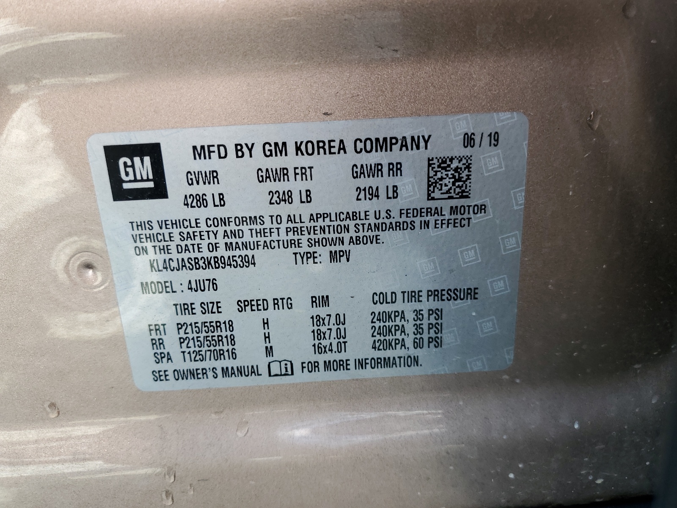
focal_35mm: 26
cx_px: 338
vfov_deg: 53.1
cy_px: 254
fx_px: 508
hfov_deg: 67.3
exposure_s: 1/127
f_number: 1.5
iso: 50
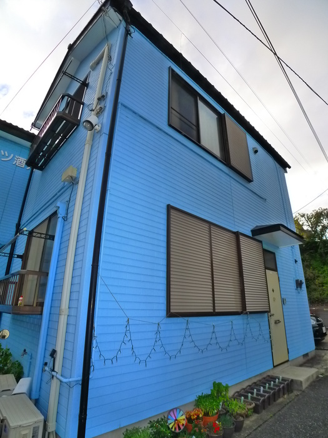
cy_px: 219
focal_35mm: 24
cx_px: 164
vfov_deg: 71.6
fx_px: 303
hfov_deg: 56.8
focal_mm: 5.1
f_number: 3.5
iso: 400
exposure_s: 1/500
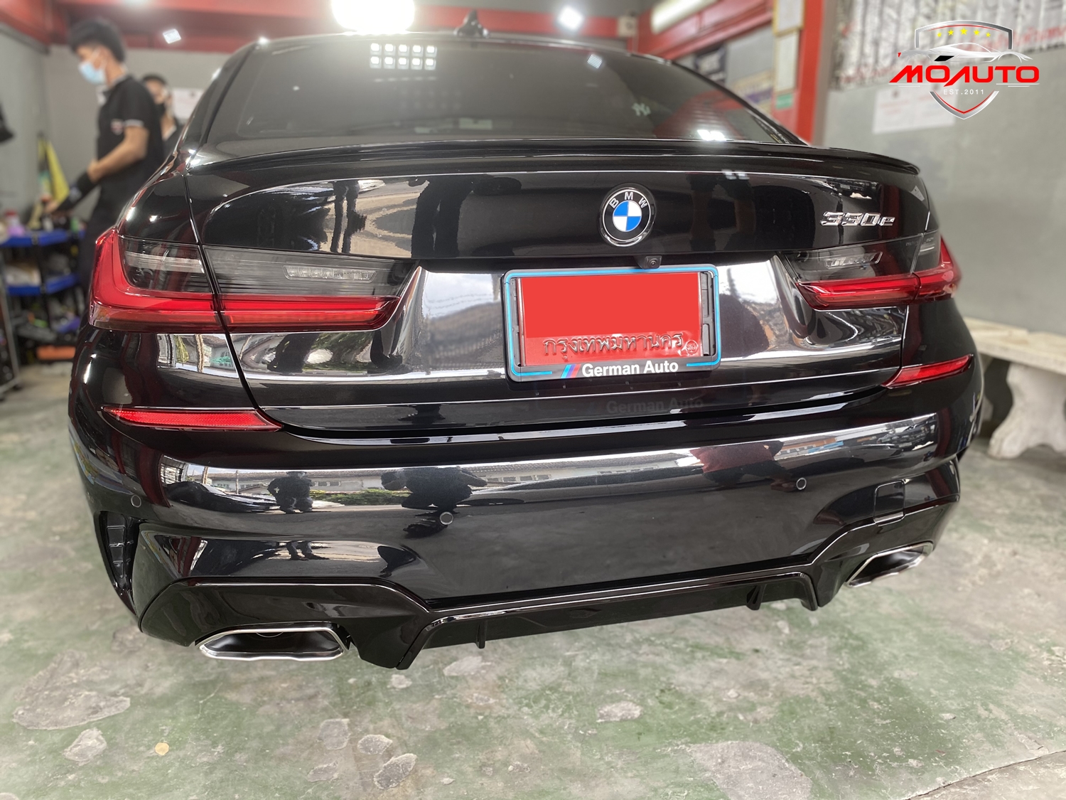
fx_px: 801
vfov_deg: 53.1
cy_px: 400
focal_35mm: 26
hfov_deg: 67.3
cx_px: 533
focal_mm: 4.25
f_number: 1.8
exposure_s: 1/100
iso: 80
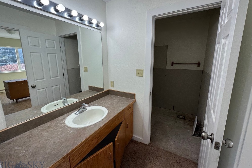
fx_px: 105
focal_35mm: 15
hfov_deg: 100.4
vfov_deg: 77.3
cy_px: 79
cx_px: 125
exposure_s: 1/141
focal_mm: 2.22
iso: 40
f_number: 2.2
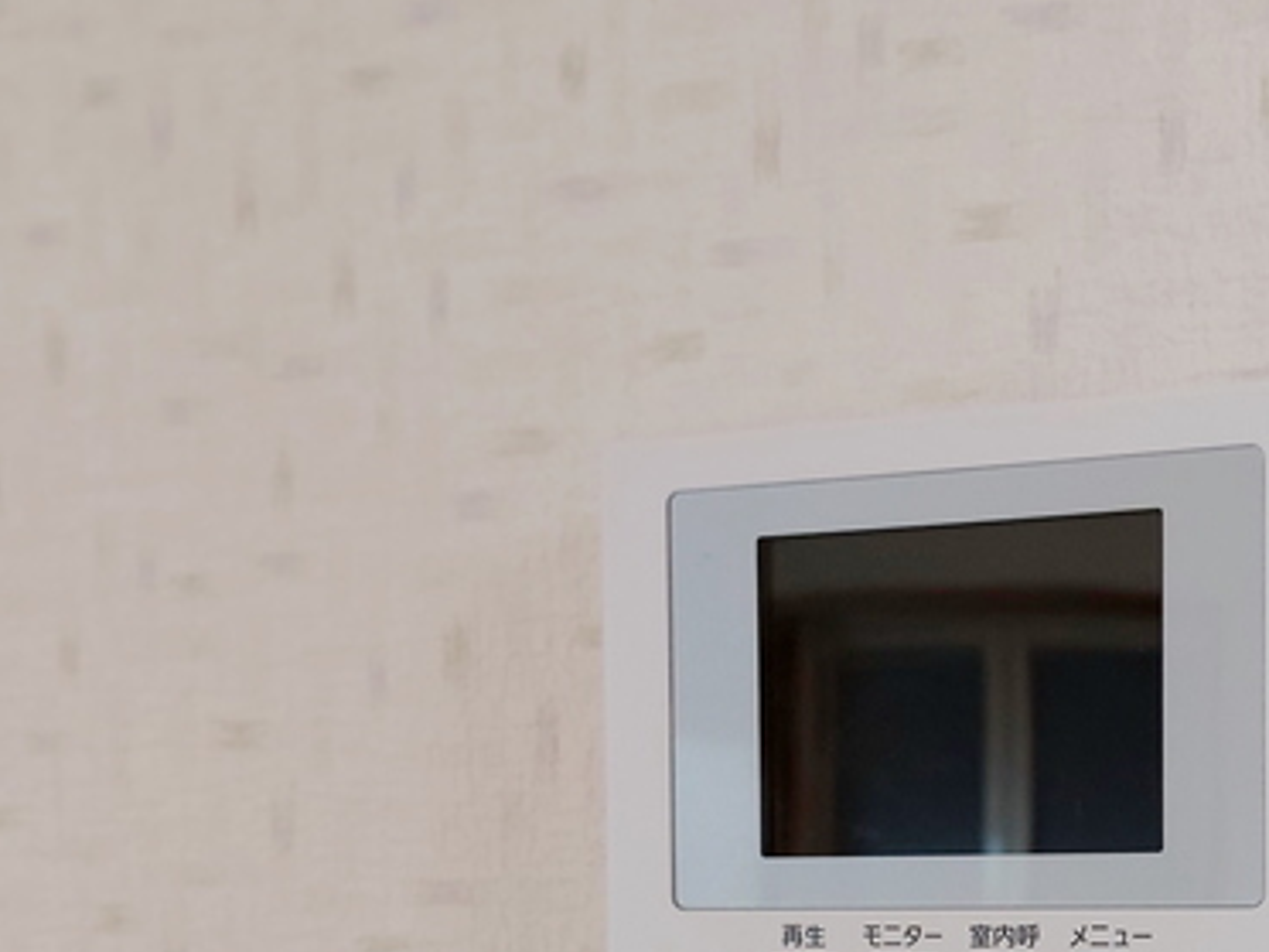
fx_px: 2273
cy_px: 921
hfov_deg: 30.5
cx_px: 1000
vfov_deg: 22.8
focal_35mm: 62
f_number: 1.8
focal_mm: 5.23
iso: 100
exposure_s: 1/24
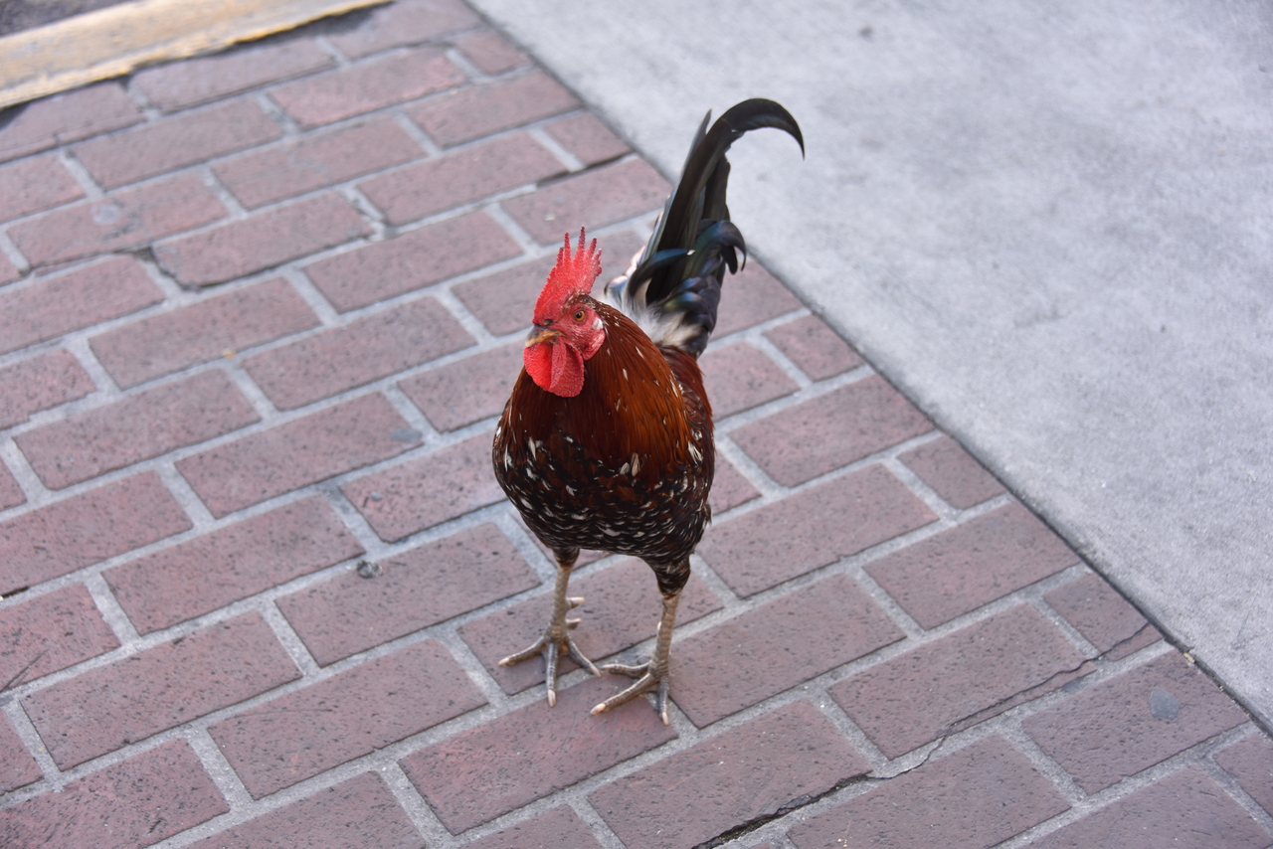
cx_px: 636
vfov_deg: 19.5
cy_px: 424
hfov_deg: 28.8
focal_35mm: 70
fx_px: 2476
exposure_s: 1/160
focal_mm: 70
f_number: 5
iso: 280
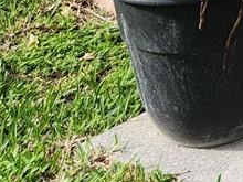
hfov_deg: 10.1
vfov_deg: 8.0
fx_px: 1172
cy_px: -298
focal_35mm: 167
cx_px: 609
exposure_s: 1/302
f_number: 1.8
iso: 20
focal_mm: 5.4
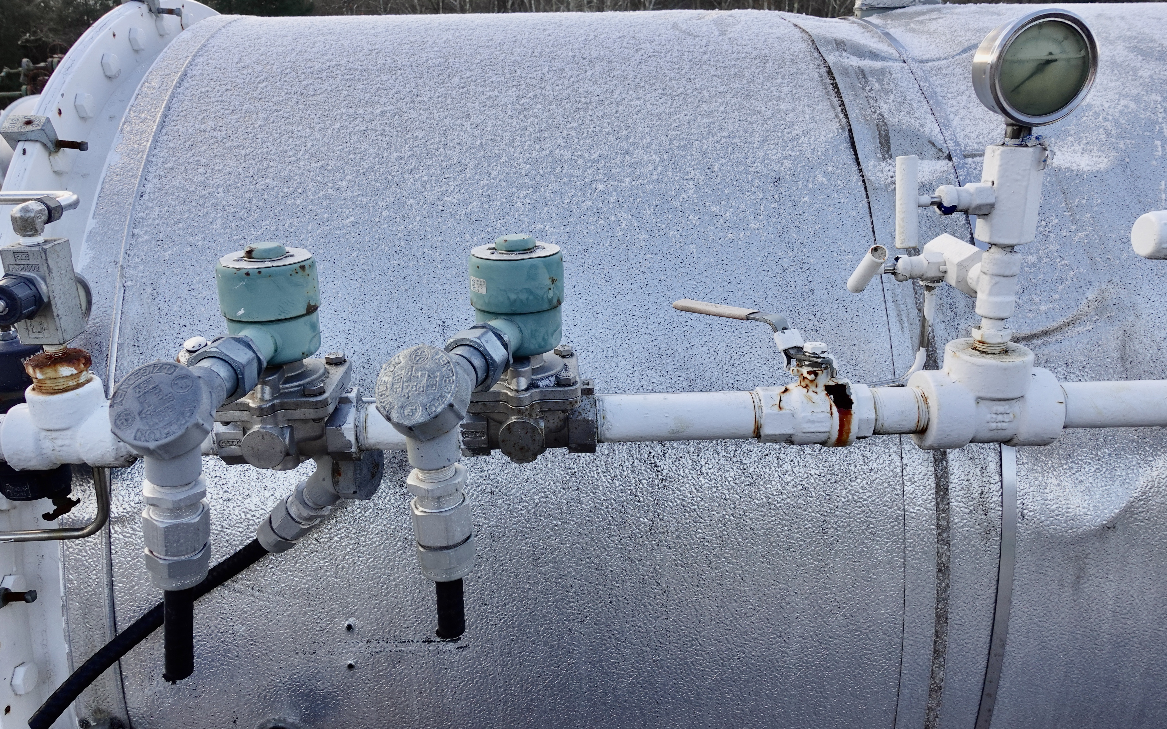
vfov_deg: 49.3
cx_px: 571
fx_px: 795
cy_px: 353
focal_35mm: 25
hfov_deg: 72.5
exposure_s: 1/125
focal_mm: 9.4
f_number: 5.6
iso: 125
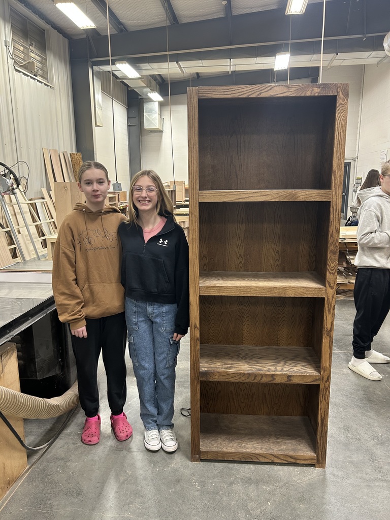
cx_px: 195
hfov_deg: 53.1
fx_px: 391
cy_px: 260
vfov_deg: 67.3
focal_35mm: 26
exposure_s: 1/60
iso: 125
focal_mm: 5.7
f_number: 1.5
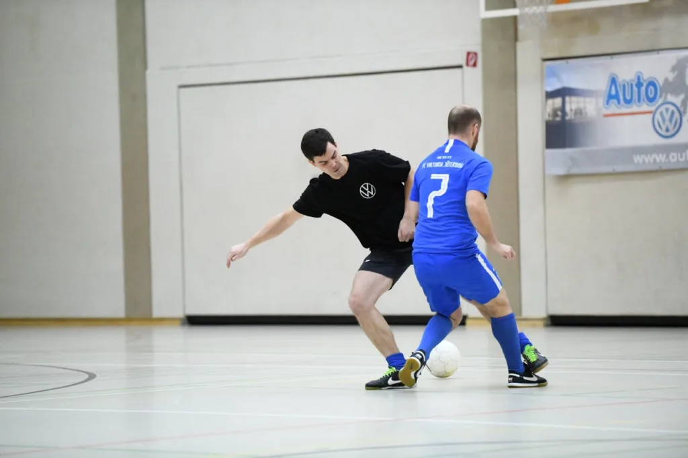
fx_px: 3439
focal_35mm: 180
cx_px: 344
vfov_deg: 7.6
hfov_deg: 11.4
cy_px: 229
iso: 20000
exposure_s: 1/2500
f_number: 2.8
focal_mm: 180
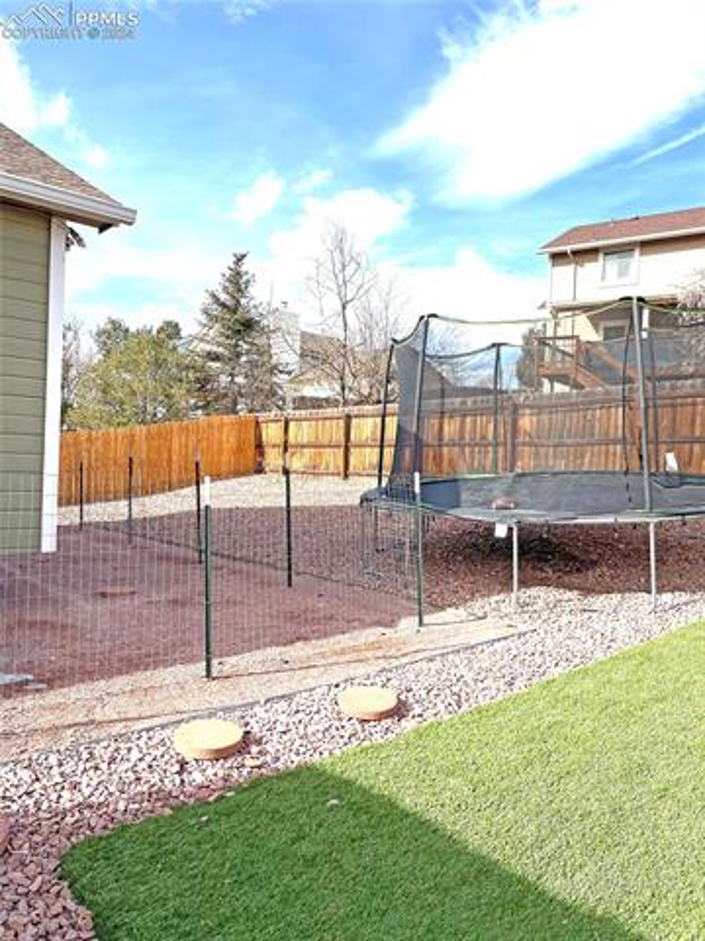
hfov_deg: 53.1
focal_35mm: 26
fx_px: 706
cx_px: 352
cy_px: 470
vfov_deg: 67.3
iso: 50
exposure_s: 1/2825
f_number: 1.6
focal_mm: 5.1
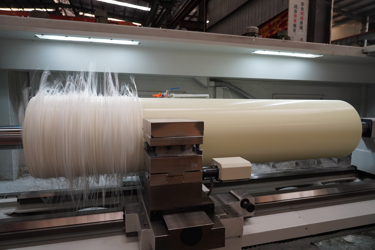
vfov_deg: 53.1
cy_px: 125
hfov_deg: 73.7
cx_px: 188
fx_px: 250
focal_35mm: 24
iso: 2000
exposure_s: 1/160
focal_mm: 24
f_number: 4
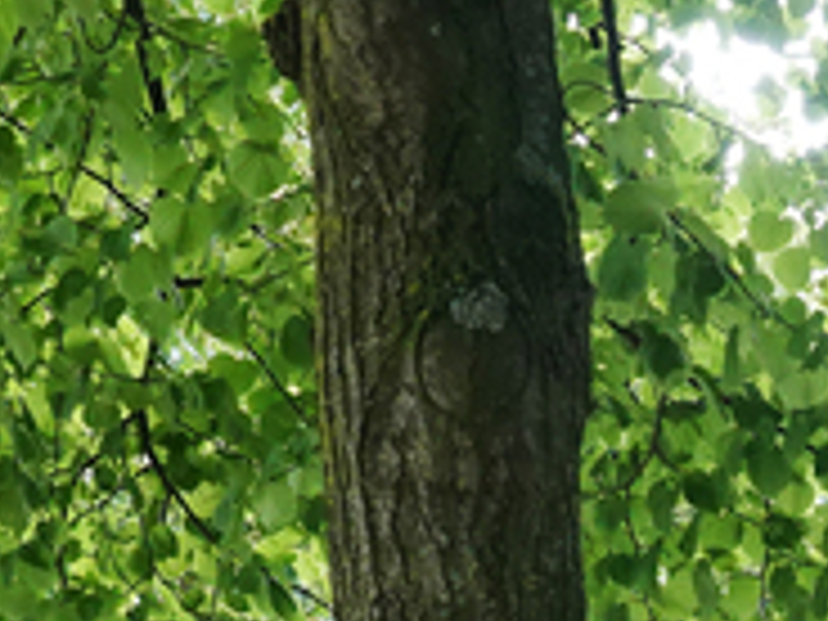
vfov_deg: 9.0
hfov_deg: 12.4
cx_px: 1004
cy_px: 1226
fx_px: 3708
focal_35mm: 155
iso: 500
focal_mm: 11.26
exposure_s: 1/250
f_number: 3.2
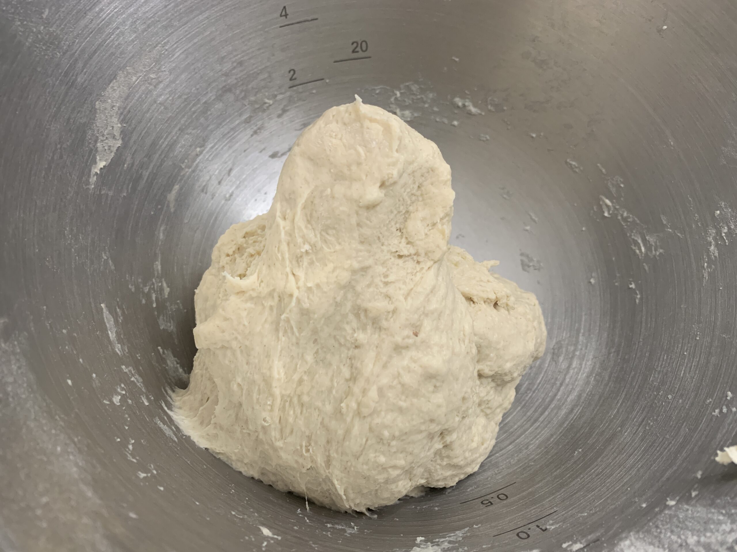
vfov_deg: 53.1
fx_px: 554
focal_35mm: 26
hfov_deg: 67.3
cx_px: 368
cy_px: 276
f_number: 1.8
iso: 200
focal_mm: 4.25
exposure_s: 1/60
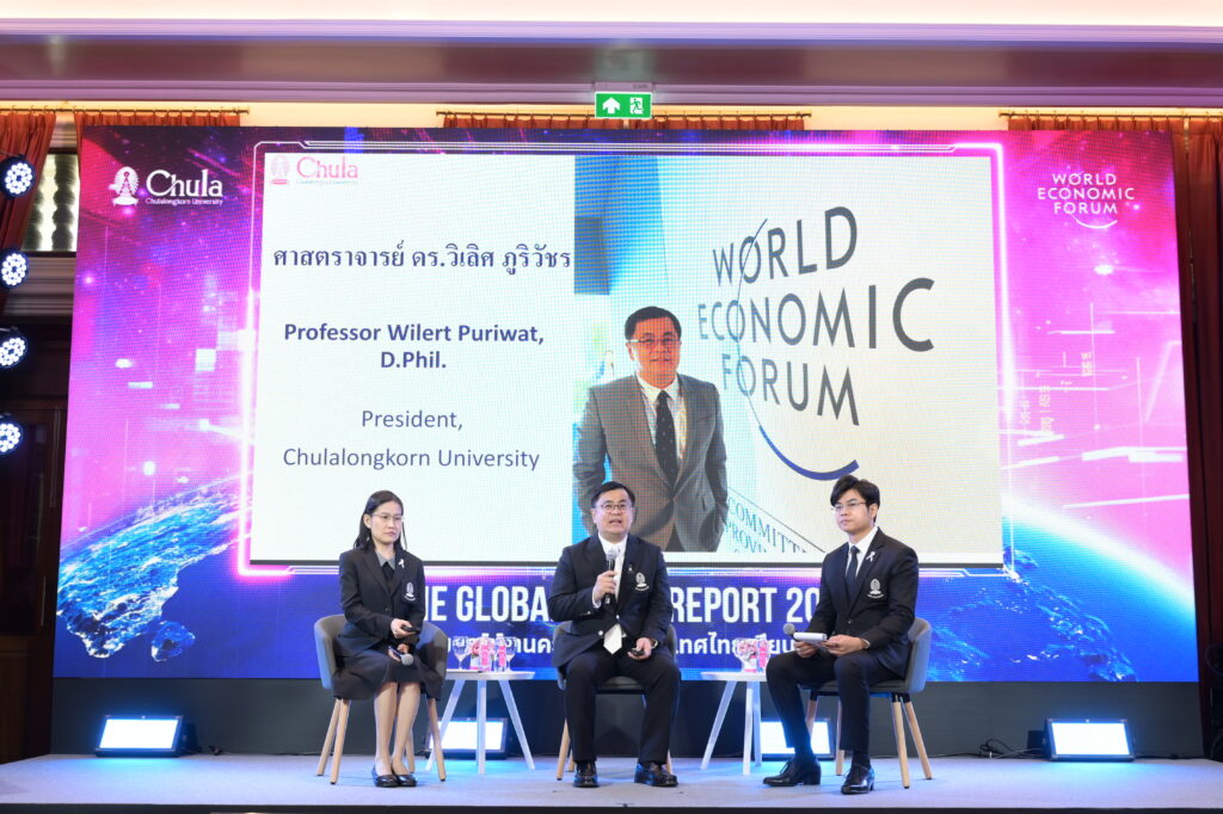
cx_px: 612
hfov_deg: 44.5
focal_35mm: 44
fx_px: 1494
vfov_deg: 30.5
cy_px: 407
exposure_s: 1/50
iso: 400
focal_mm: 44
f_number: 4
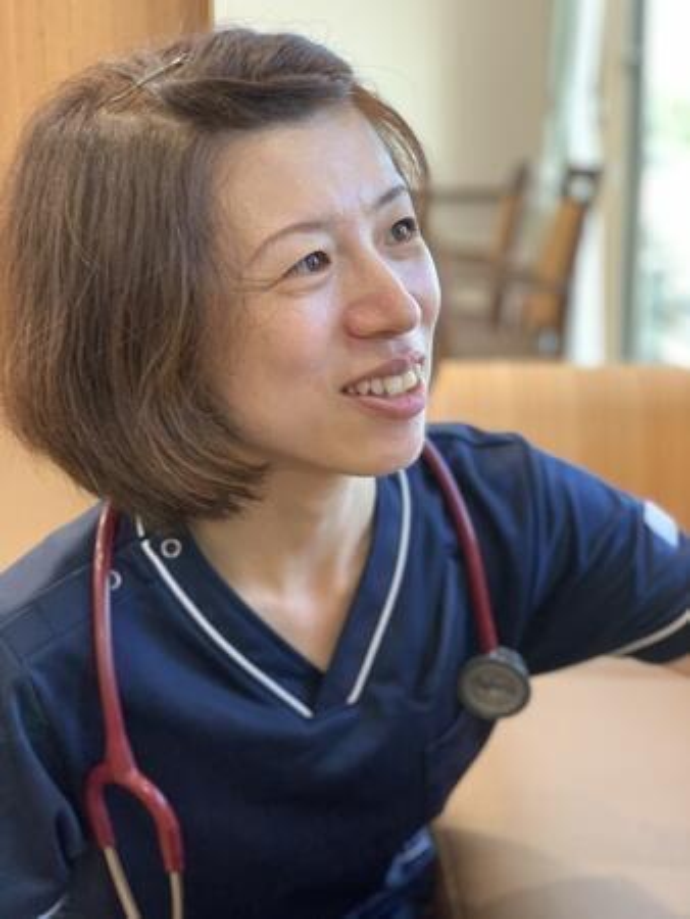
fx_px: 1381
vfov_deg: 36.8
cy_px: 460
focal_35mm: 52
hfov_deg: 28.1
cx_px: 345
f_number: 2.4
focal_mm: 6
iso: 125
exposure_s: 1/77
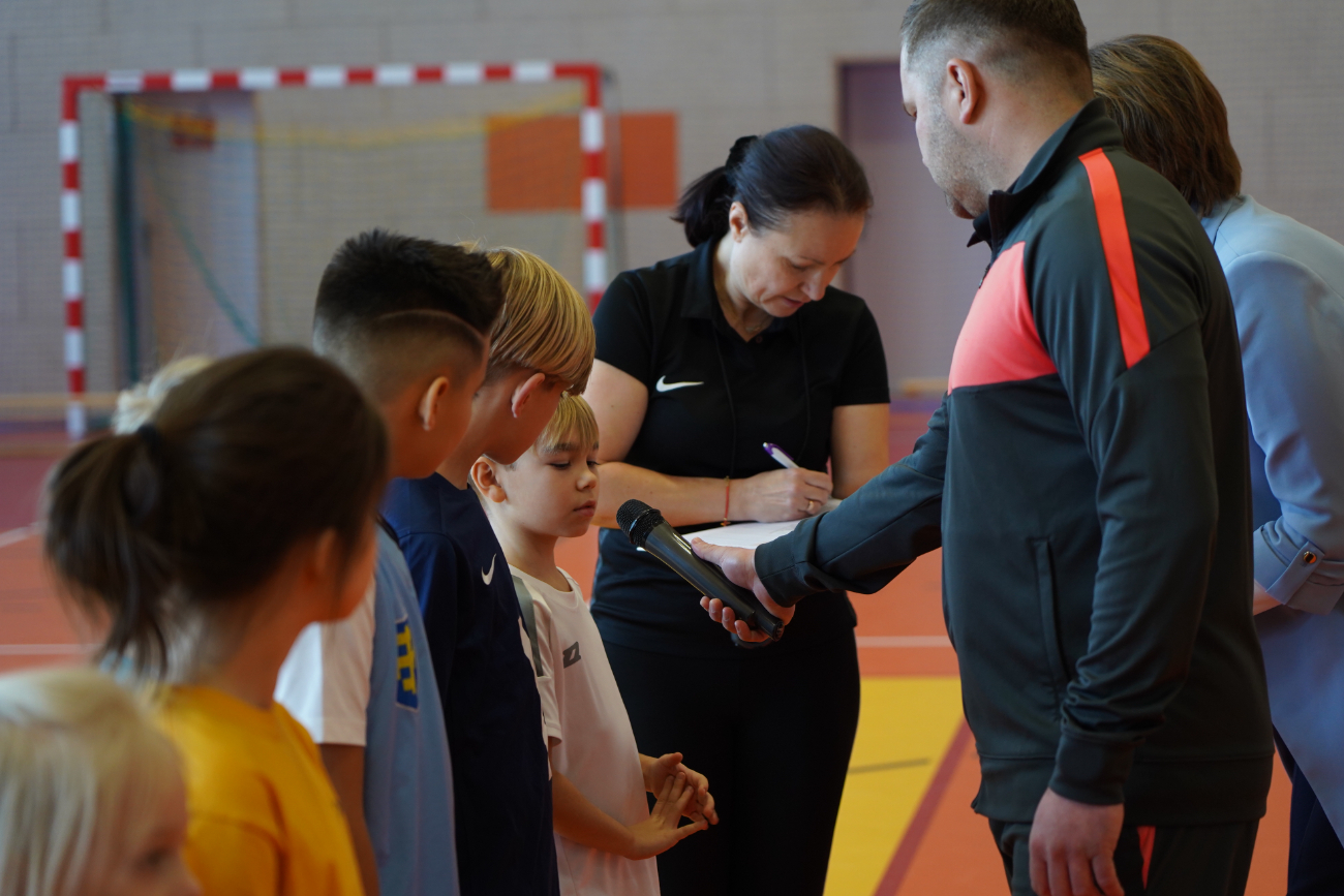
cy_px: 448
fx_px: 3920
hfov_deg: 19.5
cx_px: 672
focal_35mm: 105
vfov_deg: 13.0
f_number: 4
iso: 1250
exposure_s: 1/100
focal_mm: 105
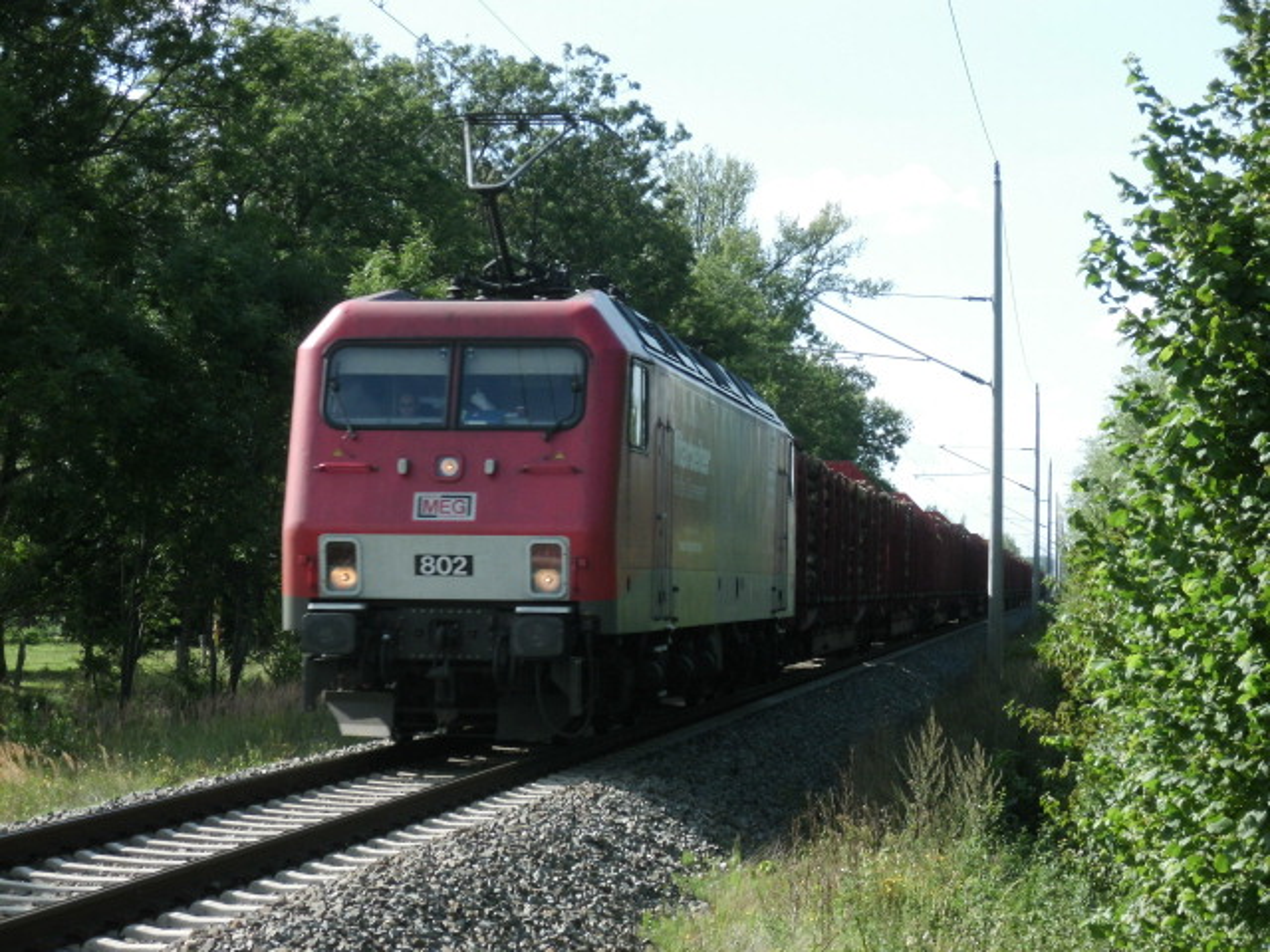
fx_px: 3485
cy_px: 476
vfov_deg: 15.6
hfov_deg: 20.7
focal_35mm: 95
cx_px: 635
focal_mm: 17
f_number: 5.7
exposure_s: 1/197
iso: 100
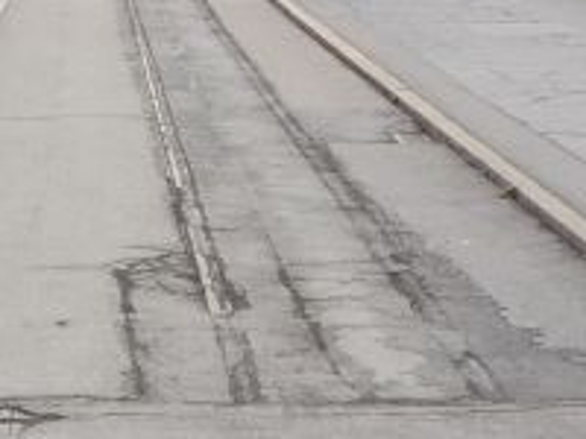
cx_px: 47
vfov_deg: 12.2
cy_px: 12
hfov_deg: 16.2
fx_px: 2031
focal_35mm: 120
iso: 100
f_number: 4
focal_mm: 5.2
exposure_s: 1/320
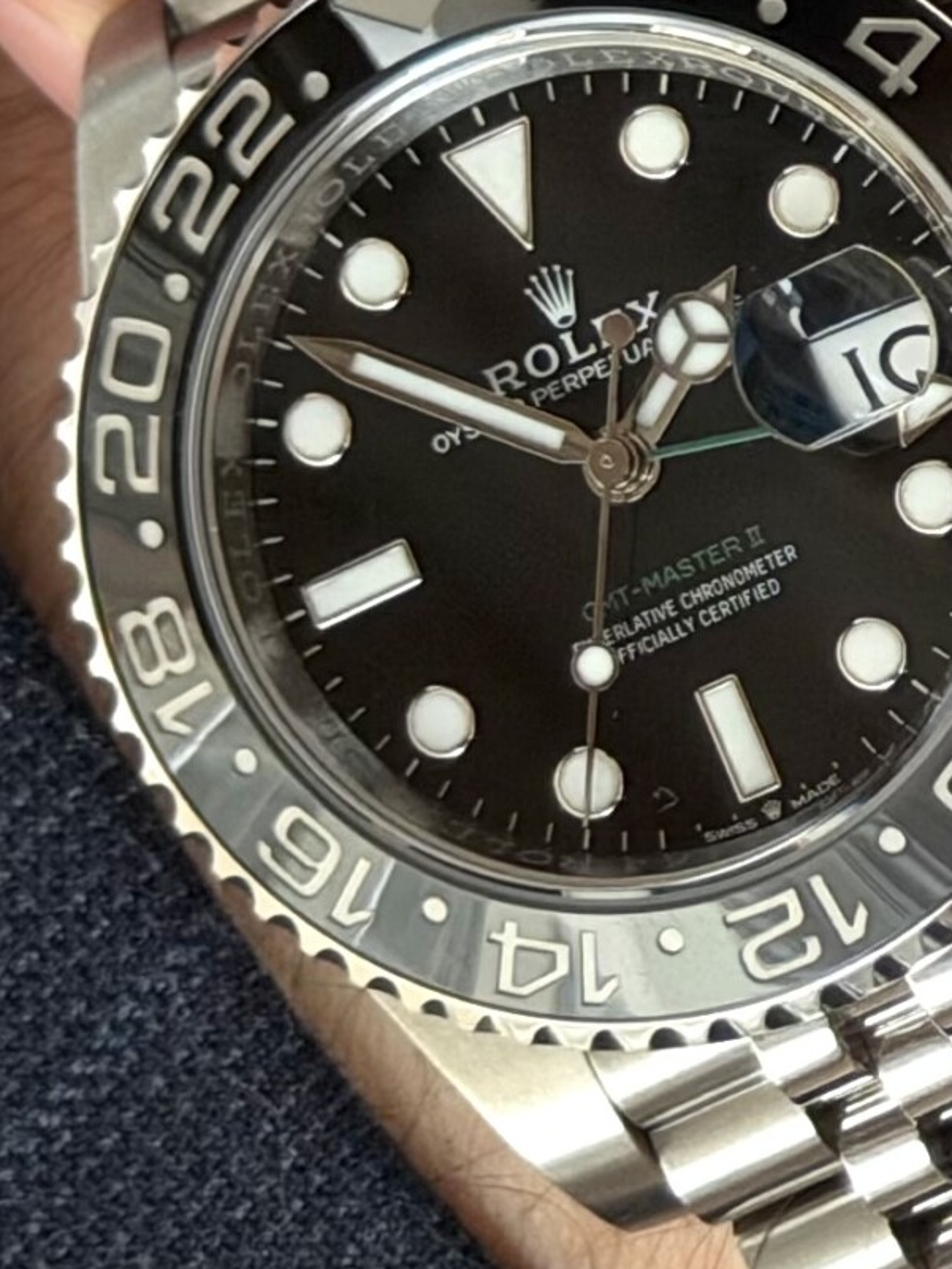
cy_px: 653
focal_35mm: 115
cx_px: 757
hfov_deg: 12.8
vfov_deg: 17.1
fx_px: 4216
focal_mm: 6.76
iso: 100
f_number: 1.78
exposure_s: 1/50
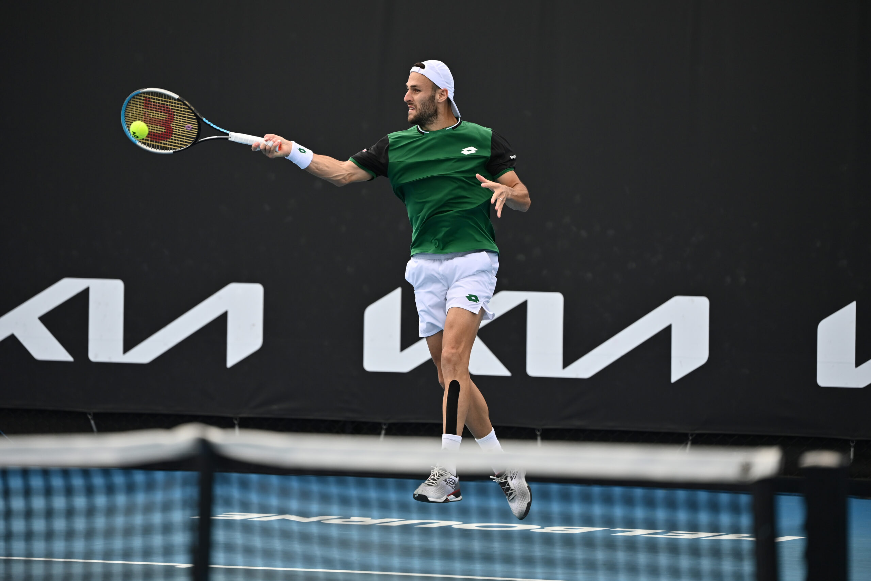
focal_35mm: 280
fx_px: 6774
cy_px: 290
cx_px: 436
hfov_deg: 7.4
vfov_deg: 4.9
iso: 400
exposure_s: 1/2500
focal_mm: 280
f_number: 4
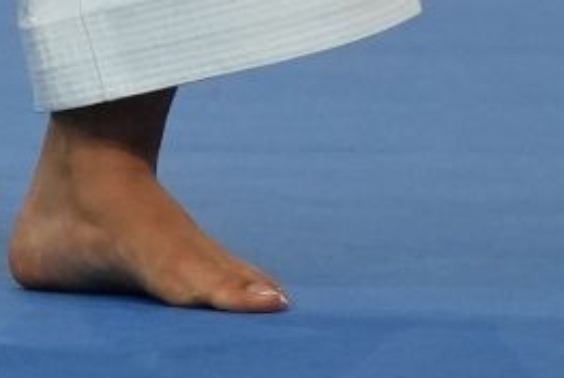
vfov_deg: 1.0
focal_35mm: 1353
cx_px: -345
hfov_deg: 1.5
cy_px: -827
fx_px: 21220
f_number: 2.8
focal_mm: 132
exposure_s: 1/1000
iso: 1600
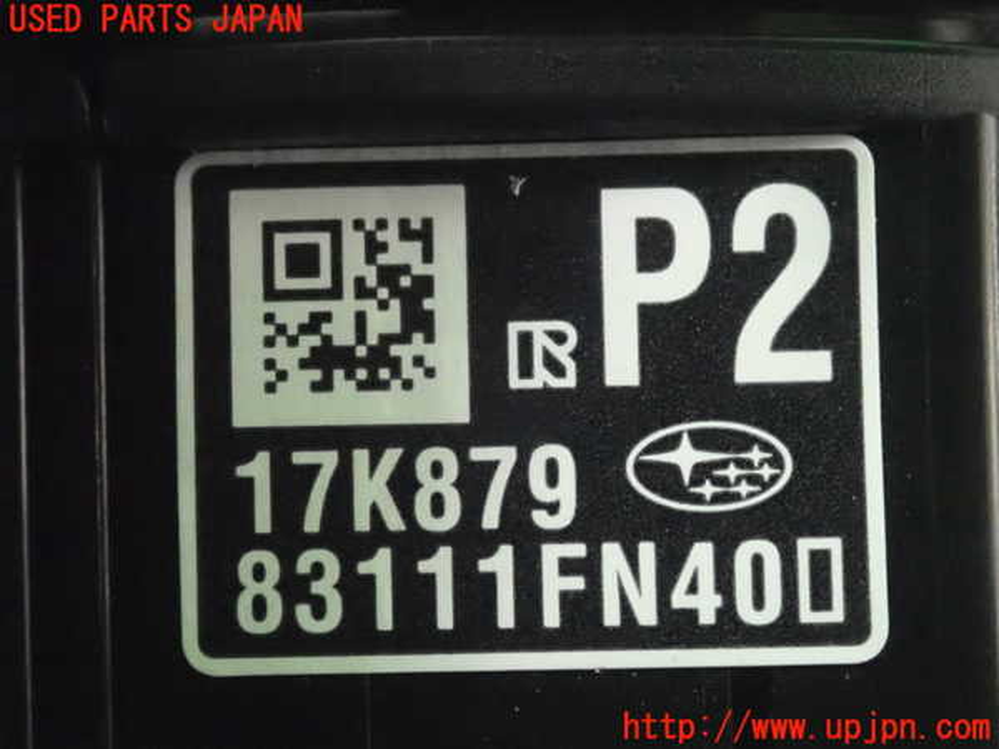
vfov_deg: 19.9
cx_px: 500
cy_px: 374
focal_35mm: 74
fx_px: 2136
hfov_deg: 26.3
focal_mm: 13.47
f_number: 4.2
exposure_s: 1/80
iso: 6400
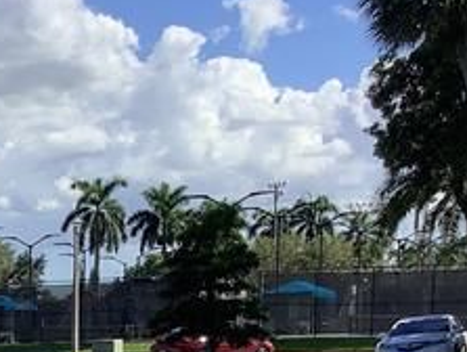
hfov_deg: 16.2
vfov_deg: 12.7
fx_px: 1500
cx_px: -230
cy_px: 536
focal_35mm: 111
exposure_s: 1/590
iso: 25
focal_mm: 3.3
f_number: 2.4
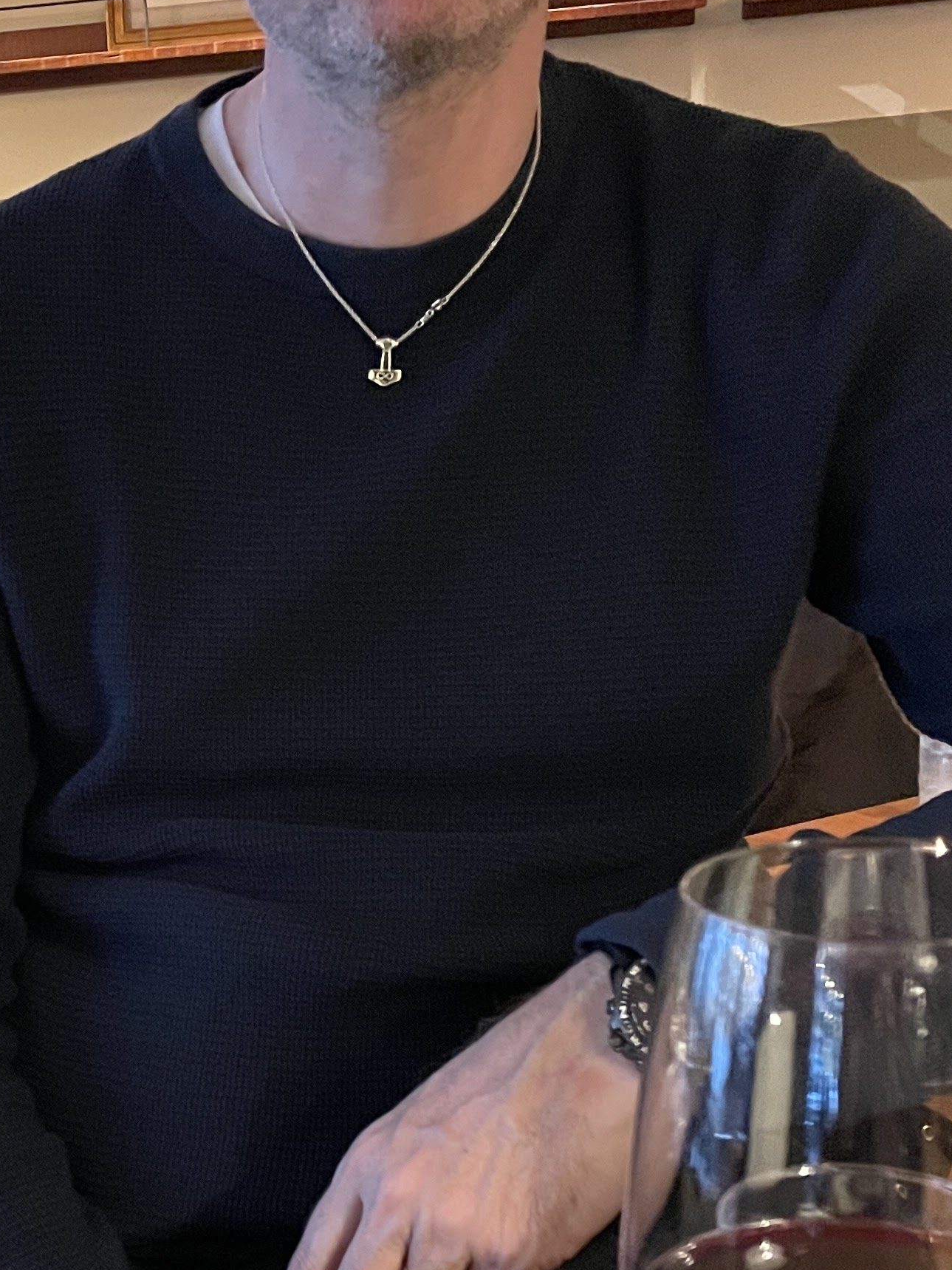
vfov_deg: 31.5
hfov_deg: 23.1
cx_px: 11
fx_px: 2237
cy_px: 805
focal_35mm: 61
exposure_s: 1/25
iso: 800
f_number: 1.6
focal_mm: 4.2
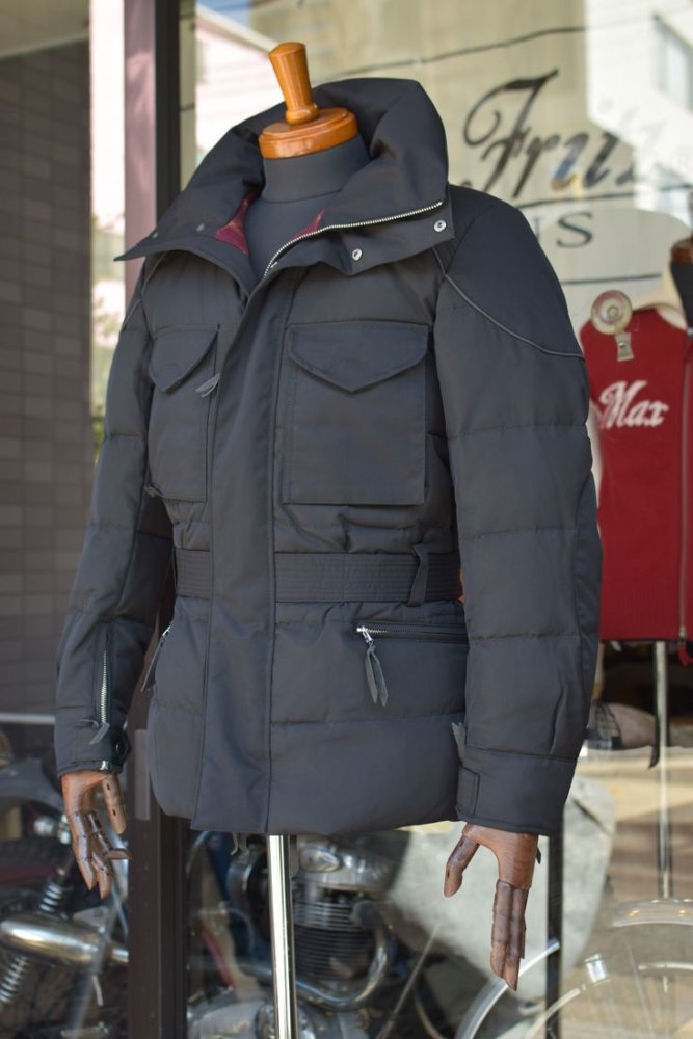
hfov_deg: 25.8
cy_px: 520
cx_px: 346
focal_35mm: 52
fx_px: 1515
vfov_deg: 37.8
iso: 100
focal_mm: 35
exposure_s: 1/100
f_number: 2.8
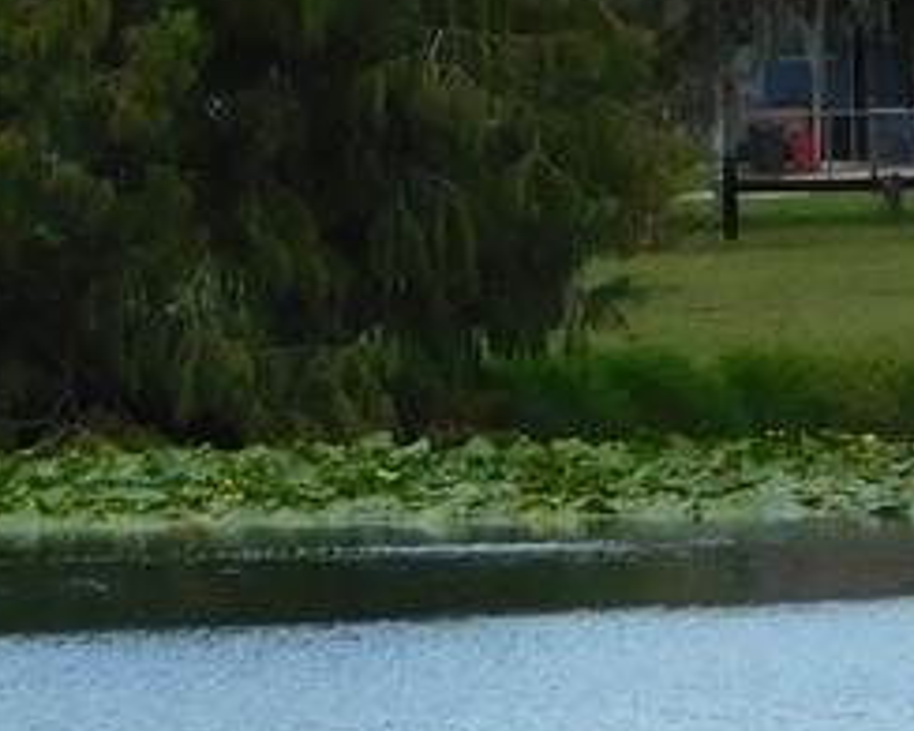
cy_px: 1230
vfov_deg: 1.8
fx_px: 23173
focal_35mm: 857
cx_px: -1678
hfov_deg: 2.2
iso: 125
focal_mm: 23.7
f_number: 5
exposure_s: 1/500
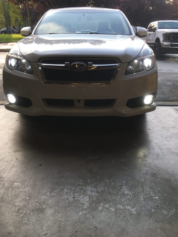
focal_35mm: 30
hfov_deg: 46.8
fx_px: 206
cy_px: 115
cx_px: 87
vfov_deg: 59.9
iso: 25
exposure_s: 1/149
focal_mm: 4.15
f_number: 2.2
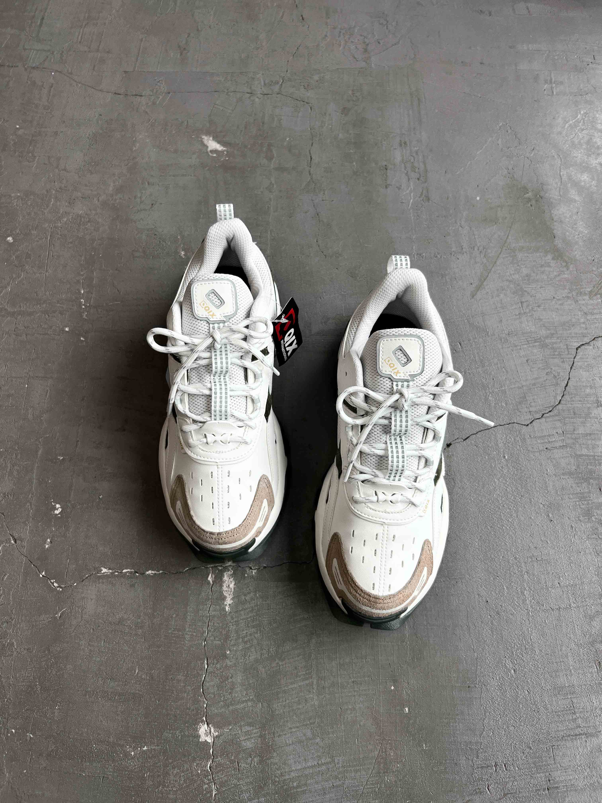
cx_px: 301
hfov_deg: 53.1
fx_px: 603
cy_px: 402
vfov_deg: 67.3
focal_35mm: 26
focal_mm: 5.7
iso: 32
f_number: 1.5
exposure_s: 1/125
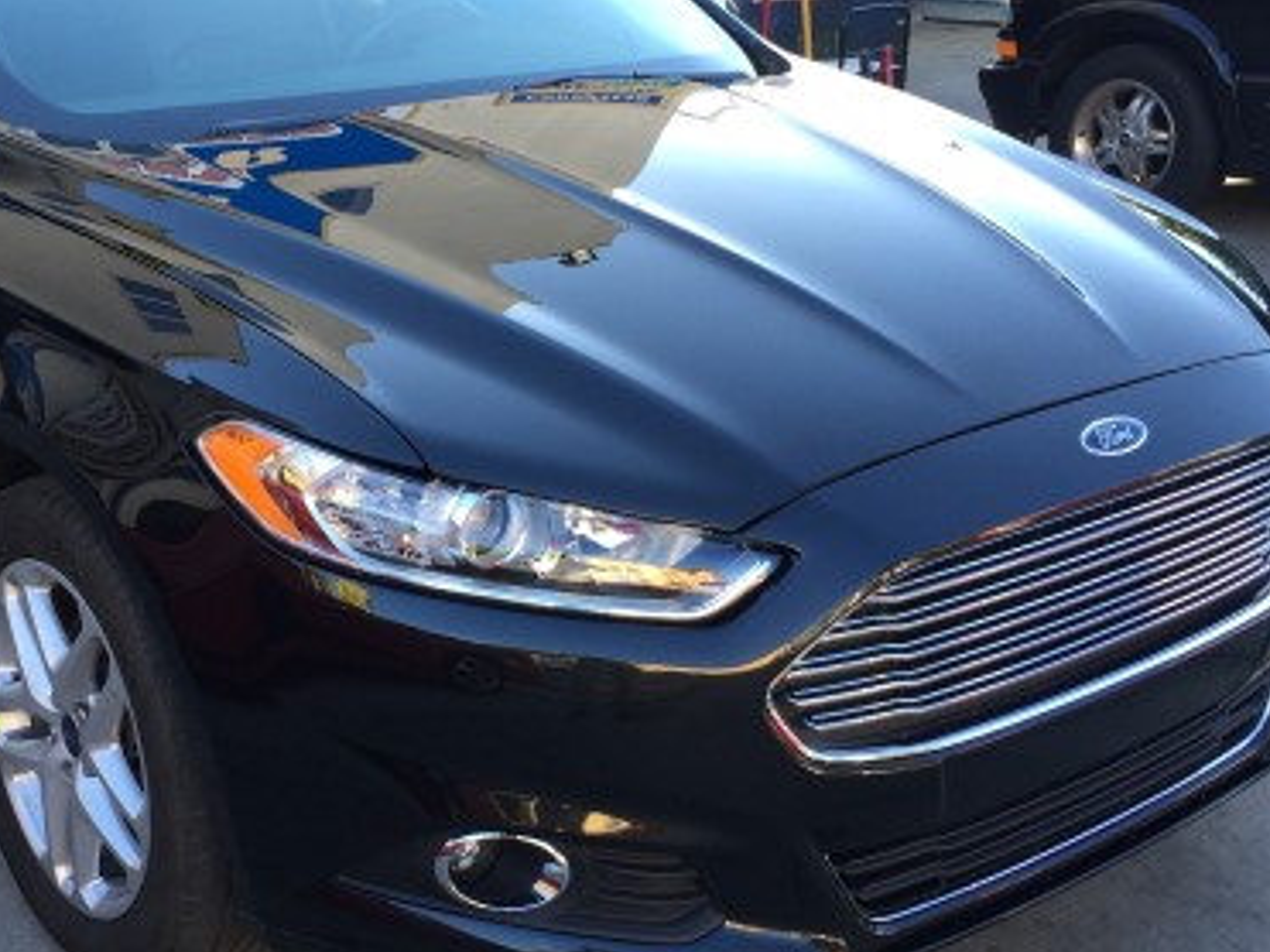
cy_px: 486
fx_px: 1834
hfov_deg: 37.9
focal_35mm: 50
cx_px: 448
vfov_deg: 29.1
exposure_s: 1/127
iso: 32
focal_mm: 4.15
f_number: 2.2
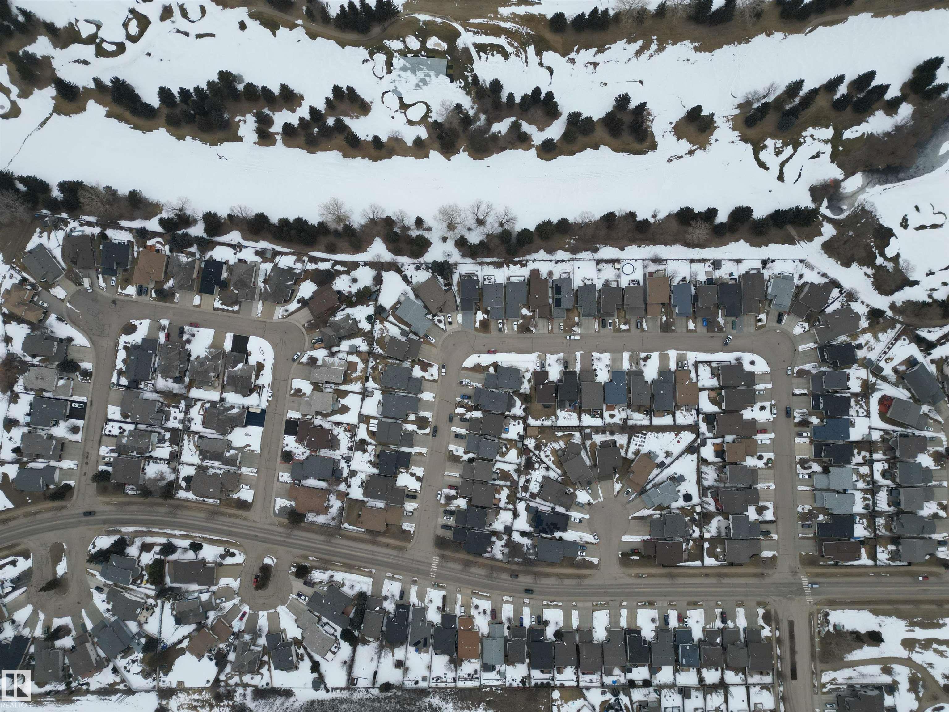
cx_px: 474
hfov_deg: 71.6
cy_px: 356
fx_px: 658
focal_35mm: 24
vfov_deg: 56.8
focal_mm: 6.72
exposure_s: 1/2000
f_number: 1.7
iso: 140
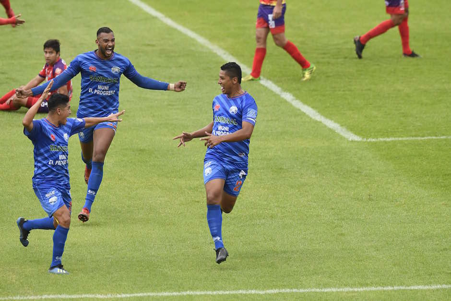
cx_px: 226
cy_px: 150
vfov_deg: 3.1
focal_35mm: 450
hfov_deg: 4.6
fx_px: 5638
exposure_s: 1/1250
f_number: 5
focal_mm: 300
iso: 800
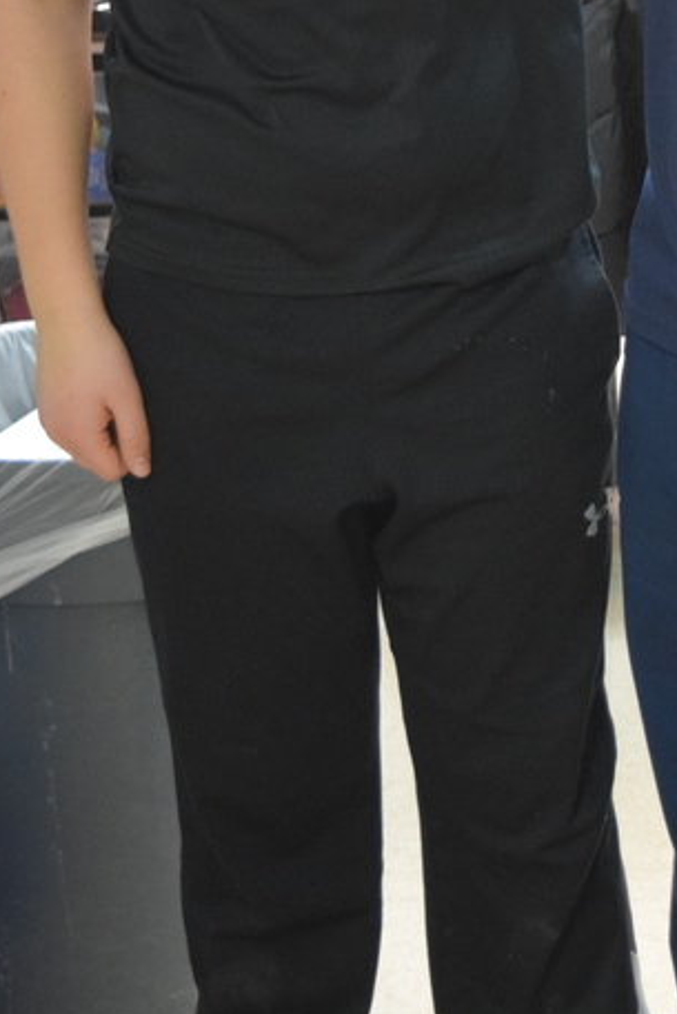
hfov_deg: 13.1
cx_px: 554
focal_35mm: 104
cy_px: 67
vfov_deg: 19.2
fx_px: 2935
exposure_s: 1/40
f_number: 4.2
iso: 3200
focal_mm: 31
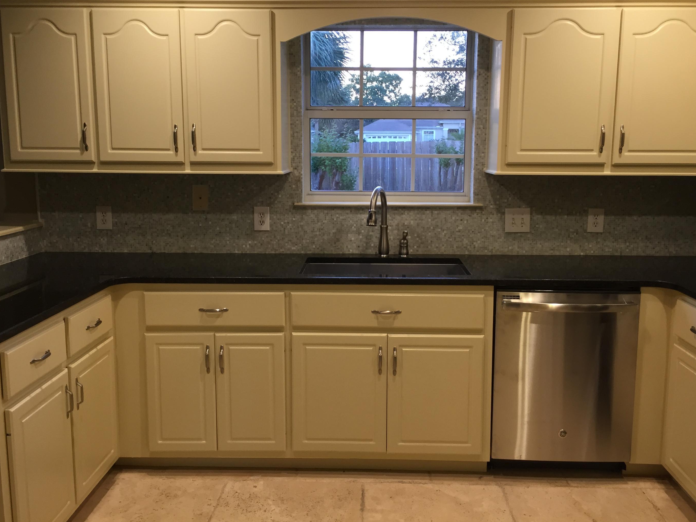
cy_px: 240
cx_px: 356
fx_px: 643
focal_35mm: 32
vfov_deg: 44.1
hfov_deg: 56.8
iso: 64
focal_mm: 4.15
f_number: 2.2
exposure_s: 1/30
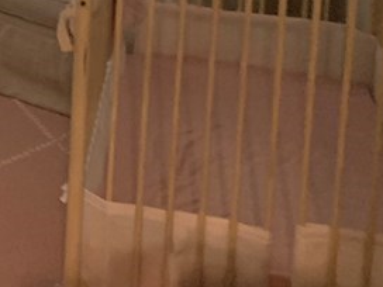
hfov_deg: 17.4
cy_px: -141
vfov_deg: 14.1
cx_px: -237
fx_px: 1084
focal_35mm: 98
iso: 400
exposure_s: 1/40
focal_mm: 4.25
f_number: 1.8
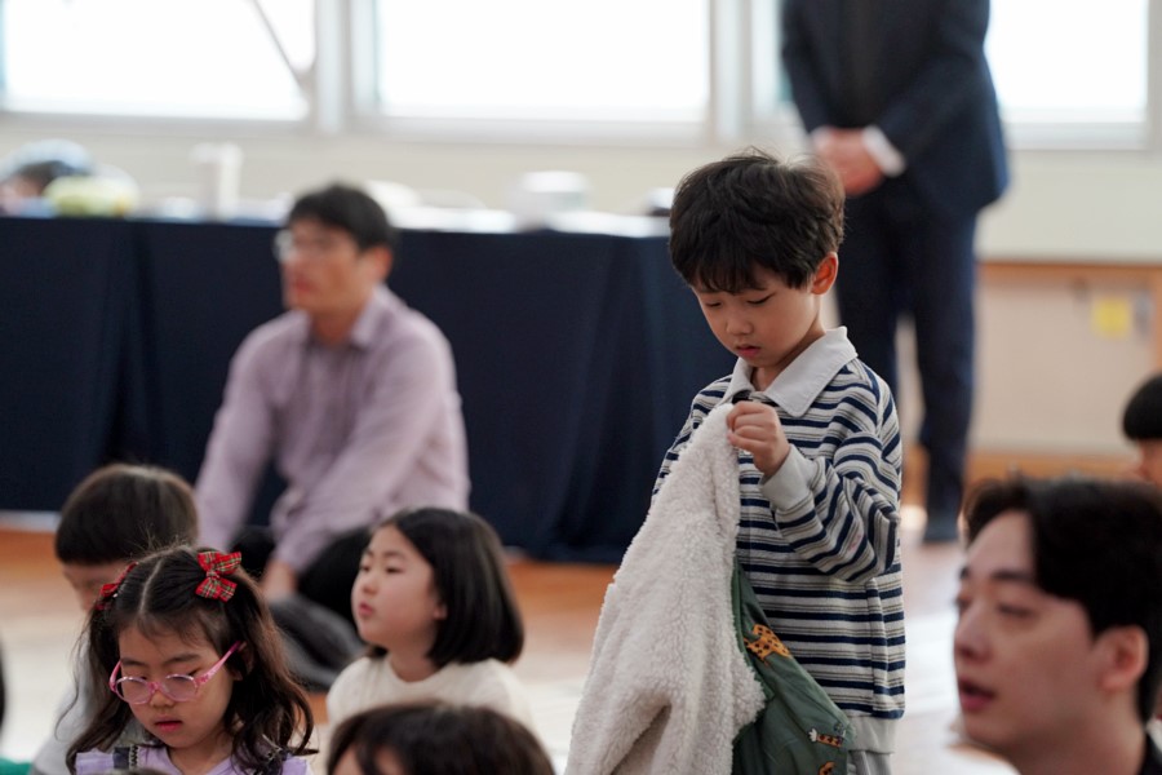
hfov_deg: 10.3
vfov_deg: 6.9
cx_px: 581
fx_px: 6455
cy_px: 388
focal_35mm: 200
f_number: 4
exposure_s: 1/250
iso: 1600
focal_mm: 200
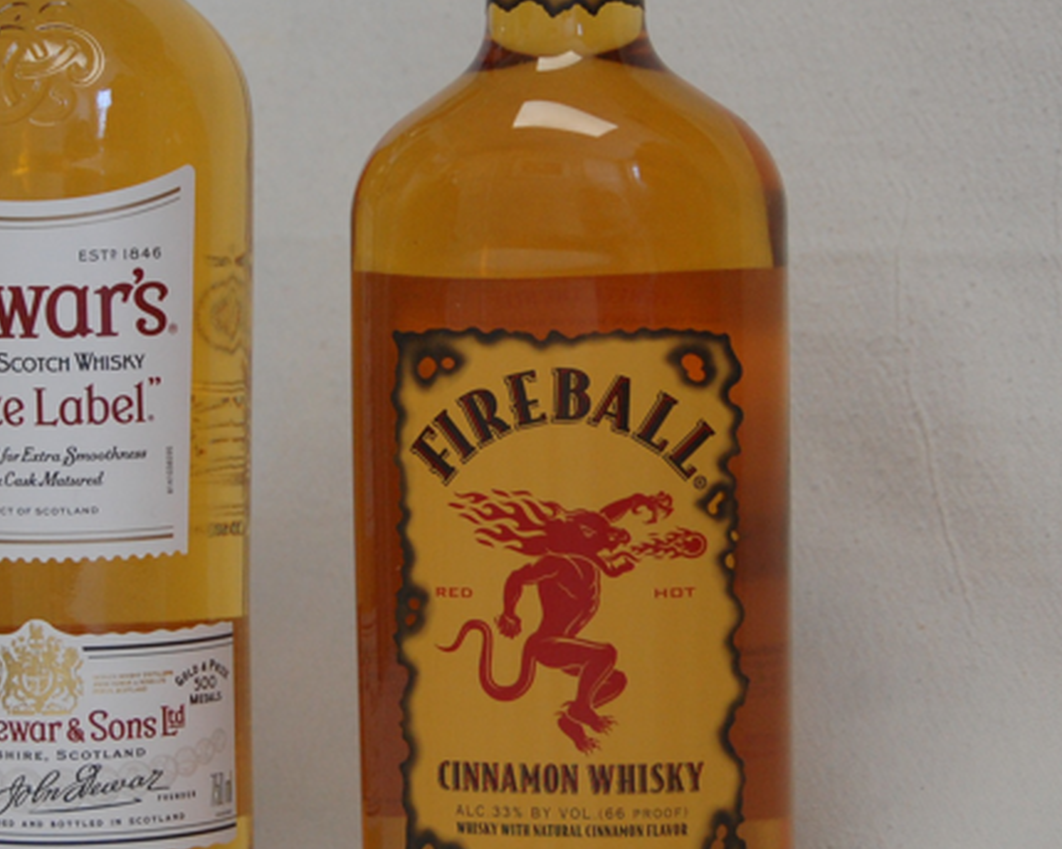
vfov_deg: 10.1
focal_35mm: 153
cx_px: 346
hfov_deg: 12.6
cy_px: 385
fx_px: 4809
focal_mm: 52
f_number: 4.8
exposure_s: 1/100
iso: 800
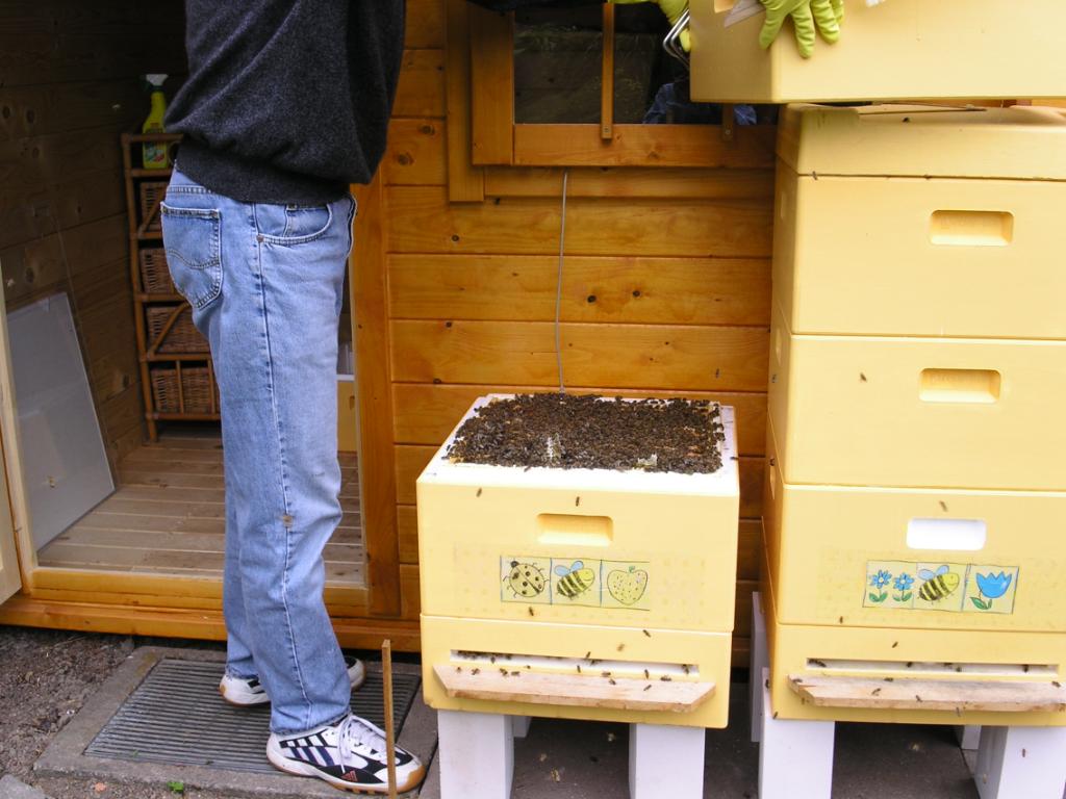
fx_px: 1170
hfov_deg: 49.0
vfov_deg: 37.7
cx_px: 533
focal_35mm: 38
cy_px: 400
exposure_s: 1/180
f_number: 4.5
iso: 100
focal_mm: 7.8
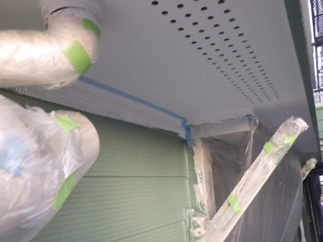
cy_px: 121
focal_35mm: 28
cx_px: 162
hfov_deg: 63.4
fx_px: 261
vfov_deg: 49.7
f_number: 3.5
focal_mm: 5
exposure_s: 1/60
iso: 800
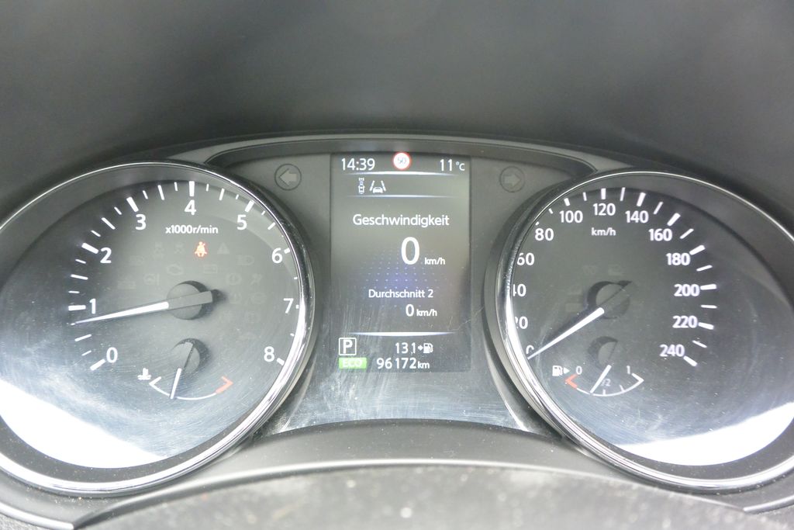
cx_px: 397
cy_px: 265
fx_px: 596
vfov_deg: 47.9
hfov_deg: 67.4
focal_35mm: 27
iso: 1600
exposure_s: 1/125
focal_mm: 10
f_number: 3.5
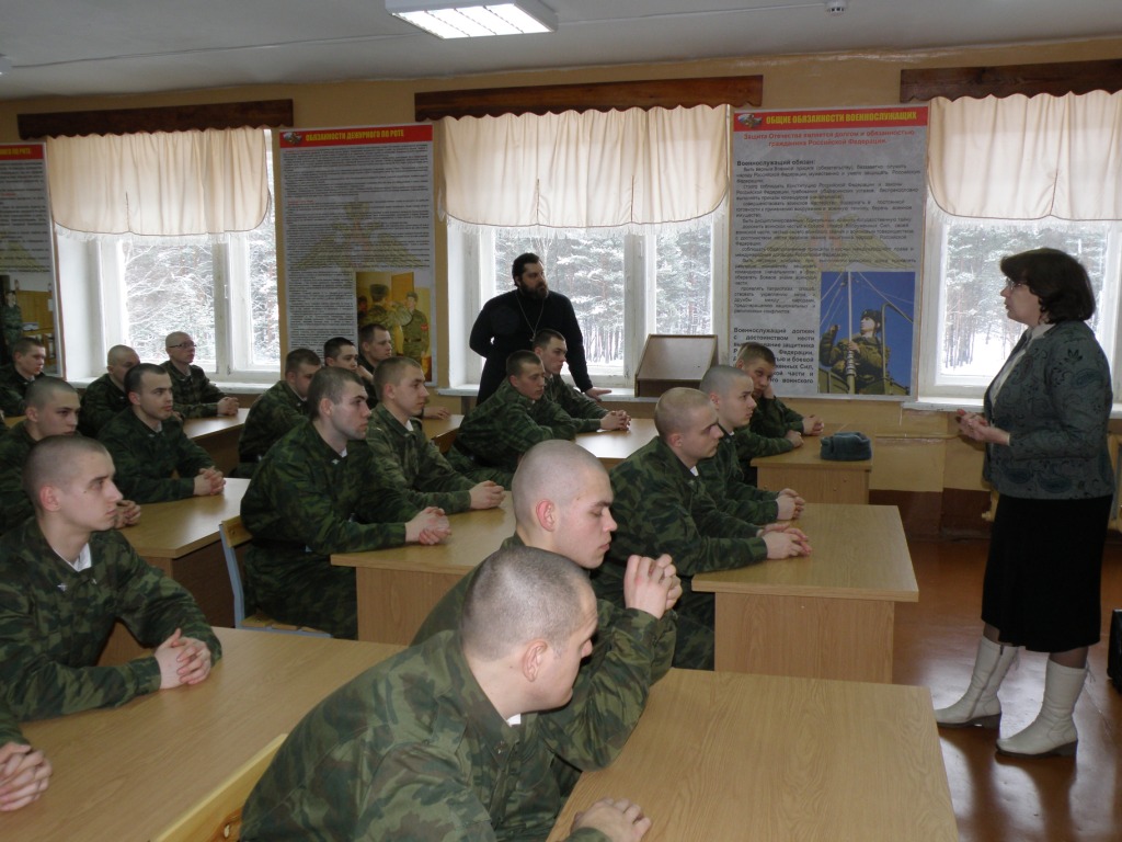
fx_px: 1070
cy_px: 421
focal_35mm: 33
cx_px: 561
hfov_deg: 55.4
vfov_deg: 42.9
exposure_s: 1/30
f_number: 3.1
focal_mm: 6.02
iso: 100
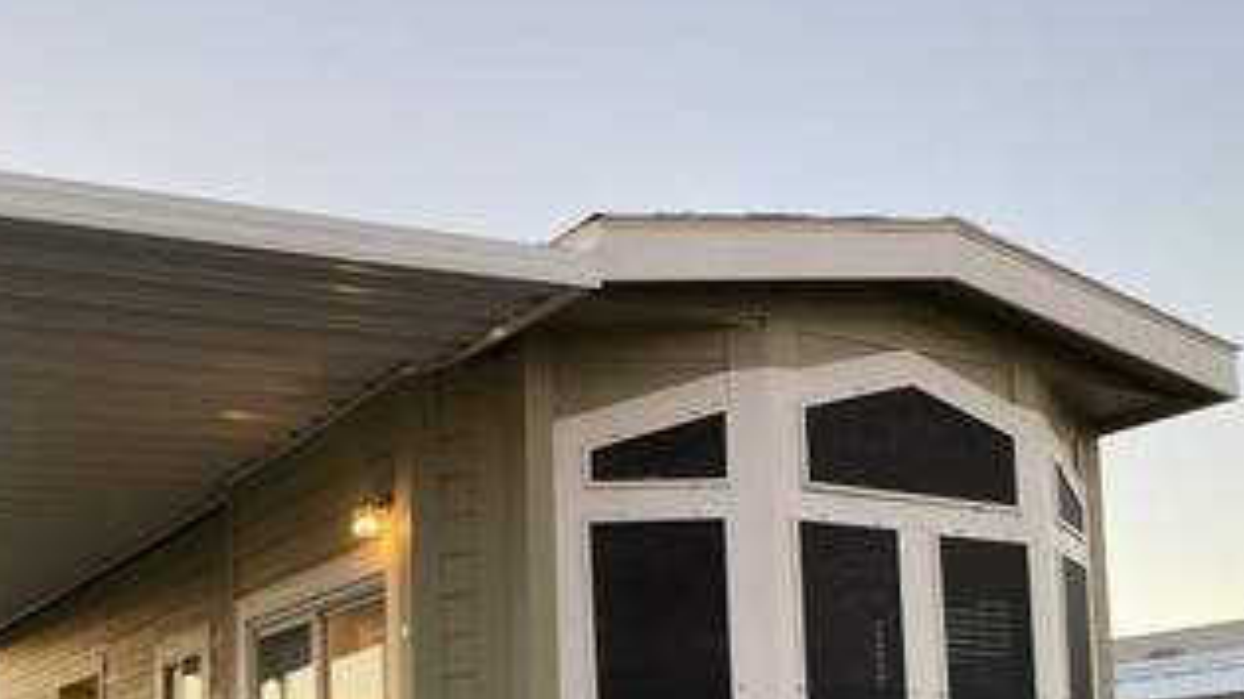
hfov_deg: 43.3
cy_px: 711
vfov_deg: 24.7
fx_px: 1517
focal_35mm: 46
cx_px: 328
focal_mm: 4.25
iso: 64
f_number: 1.8
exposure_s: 1/122
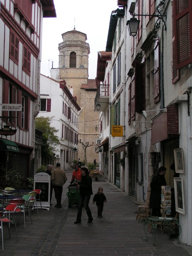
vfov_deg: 40.4
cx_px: 96
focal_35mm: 47
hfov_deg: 30.9
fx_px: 347
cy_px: 128
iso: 50
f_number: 5
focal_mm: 7.3
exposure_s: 1/160
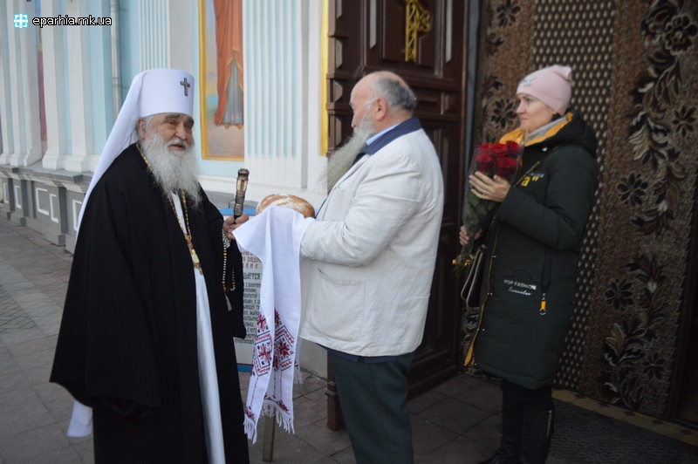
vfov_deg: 47.9
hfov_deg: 67.4
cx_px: 349
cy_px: 232
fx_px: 523
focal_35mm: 27
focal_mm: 18
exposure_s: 1/500
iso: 2000
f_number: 3.5
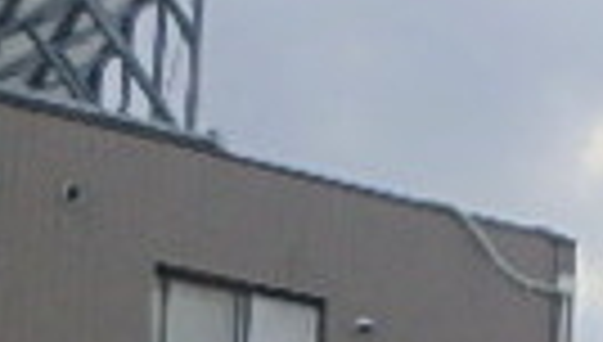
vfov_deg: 9.7
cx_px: 716
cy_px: 846
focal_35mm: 109
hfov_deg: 18.6
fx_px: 1746
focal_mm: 3.7
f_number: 6
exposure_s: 1/400
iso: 125
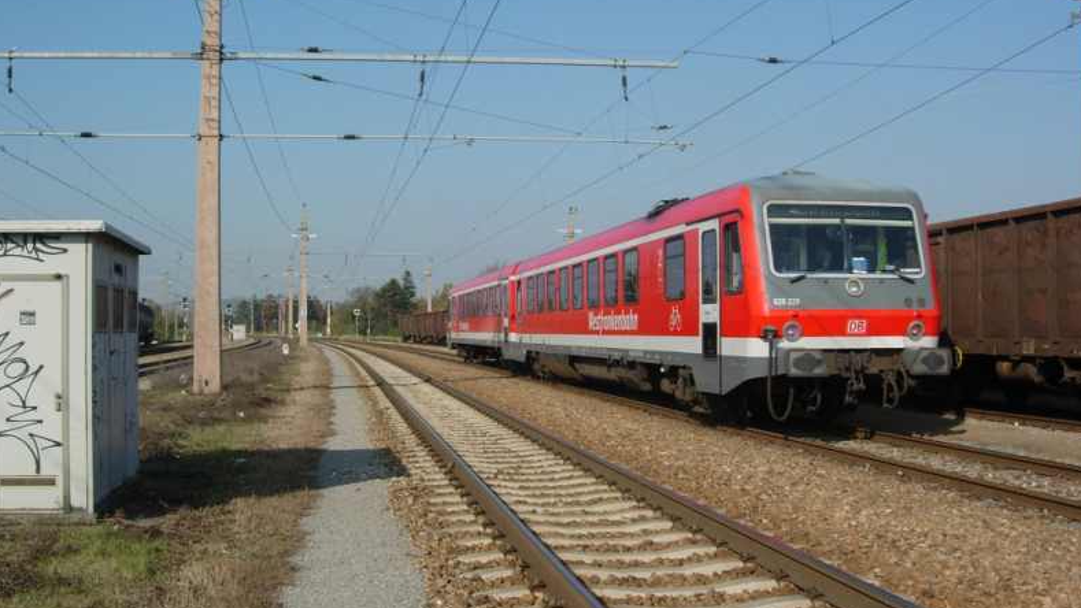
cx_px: 541
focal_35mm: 42
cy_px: 304
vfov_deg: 28.4
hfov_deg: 48.4
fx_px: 1204
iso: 79
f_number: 4.8
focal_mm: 7.8
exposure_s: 1/886
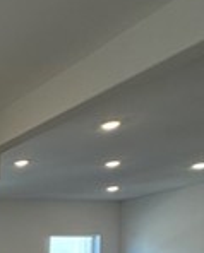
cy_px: 303
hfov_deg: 15.8
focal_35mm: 59
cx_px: -262
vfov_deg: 28.0
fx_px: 444
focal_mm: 2.22
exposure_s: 1/120
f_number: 2.2
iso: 64
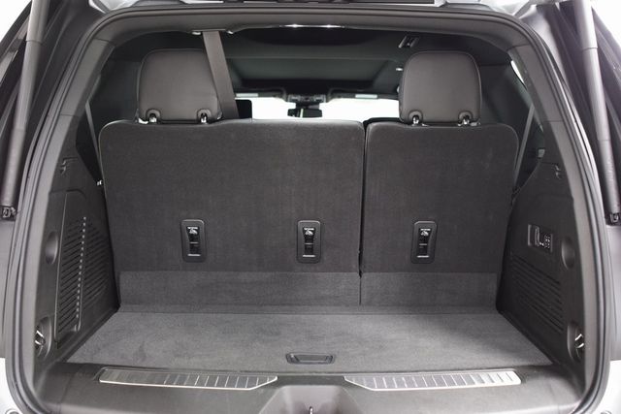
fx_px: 621
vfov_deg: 36.9
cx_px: 310
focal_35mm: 36
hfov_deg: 53.1
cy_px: 207
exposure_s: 1/15
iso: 1600
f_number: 2.8
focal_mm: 24
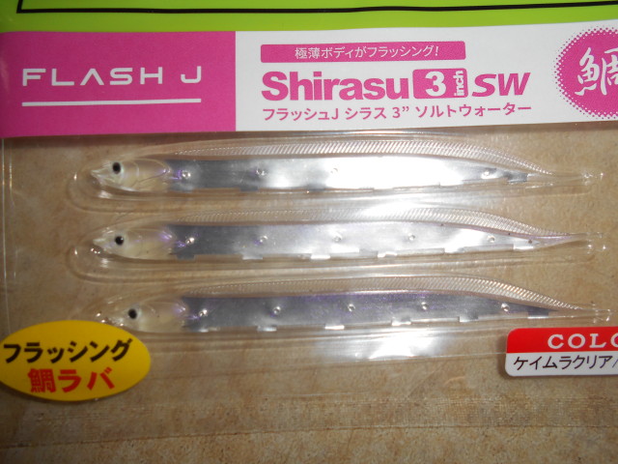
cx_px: 309
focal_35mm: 26
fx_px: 464
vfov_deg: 53.1
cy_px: 232
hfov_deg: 67.3
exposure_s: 1/25
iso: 80
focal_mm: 4.6
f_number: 8
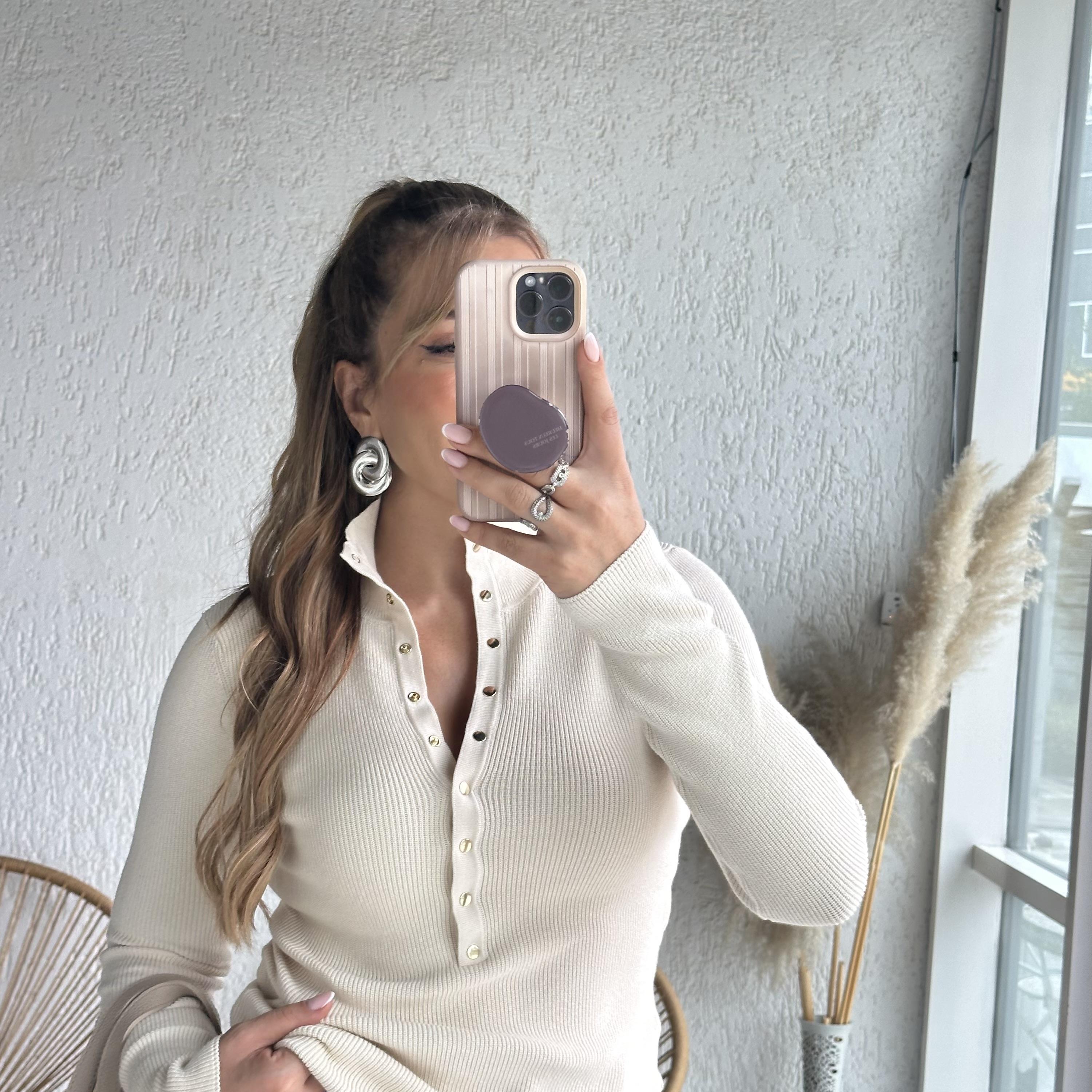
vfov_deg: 30.0
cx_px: 544
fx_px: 2034
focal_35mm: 57
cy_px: 582
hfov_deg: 30.0
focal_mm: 6.86
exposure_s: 1/165
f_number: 1.78
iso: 64
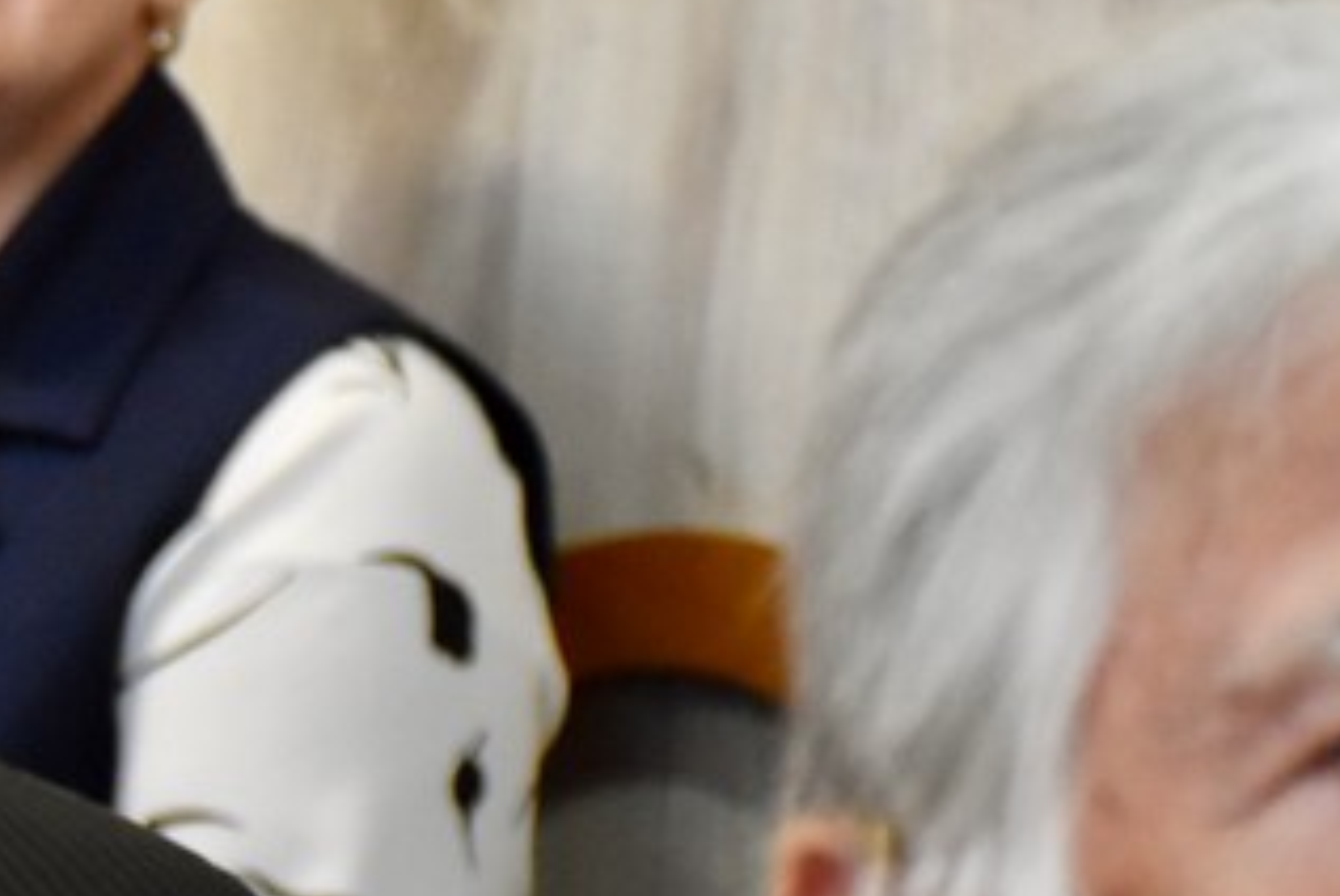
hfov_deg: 6.0
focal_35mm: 339
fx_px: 12630
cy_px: 526
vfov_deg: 4.1
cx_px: -499
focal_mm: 70
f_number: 5
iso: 4000
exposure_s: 1/80
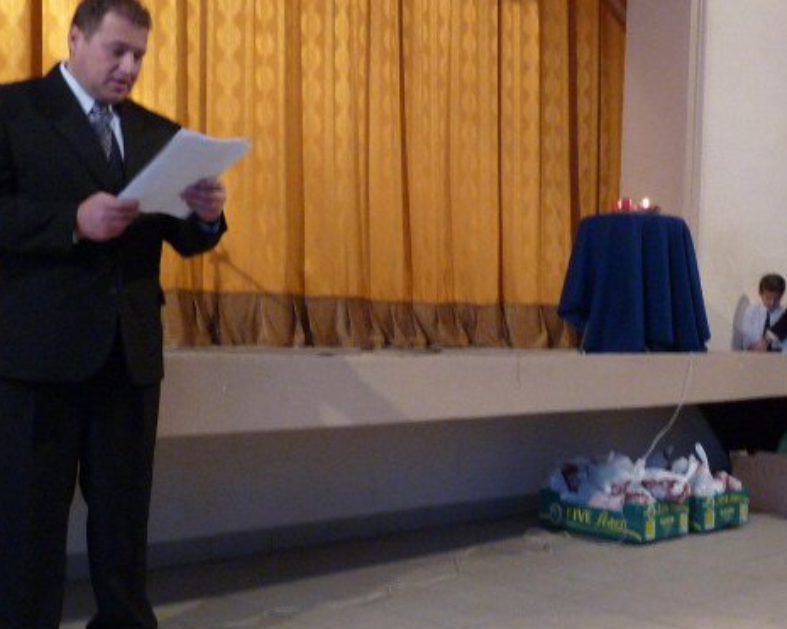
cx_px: 442
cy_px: 348
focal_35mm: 51
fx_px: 1188
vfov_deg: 29.7
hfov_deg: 36.6
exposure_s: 1/8
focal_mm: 4.8
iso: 400
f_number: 2.8
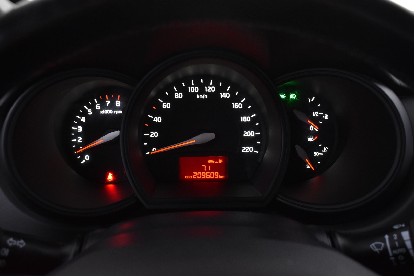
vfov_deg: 36.9
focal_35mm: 36
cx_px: 207
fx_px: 414
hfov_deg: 53.1
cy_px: 138
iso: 1250
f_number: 5.6
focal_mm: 24
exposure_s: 1/15
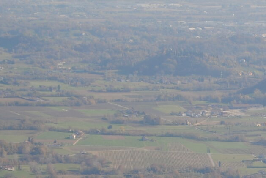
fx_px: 2329
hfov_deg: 6.4
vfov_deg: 4.4
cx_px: 463
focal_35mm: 315
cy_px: 266
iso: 100
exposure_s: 1/250
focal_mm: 55
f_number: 8
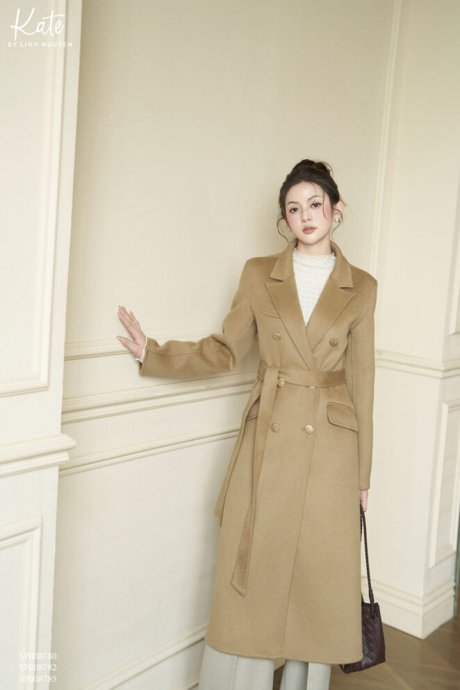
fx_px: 958
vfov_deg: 39.6
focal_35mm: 50
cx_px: 230
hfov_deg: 27.0
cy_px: 345
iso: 400
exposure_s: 1/160
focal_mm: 50
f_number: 3.2
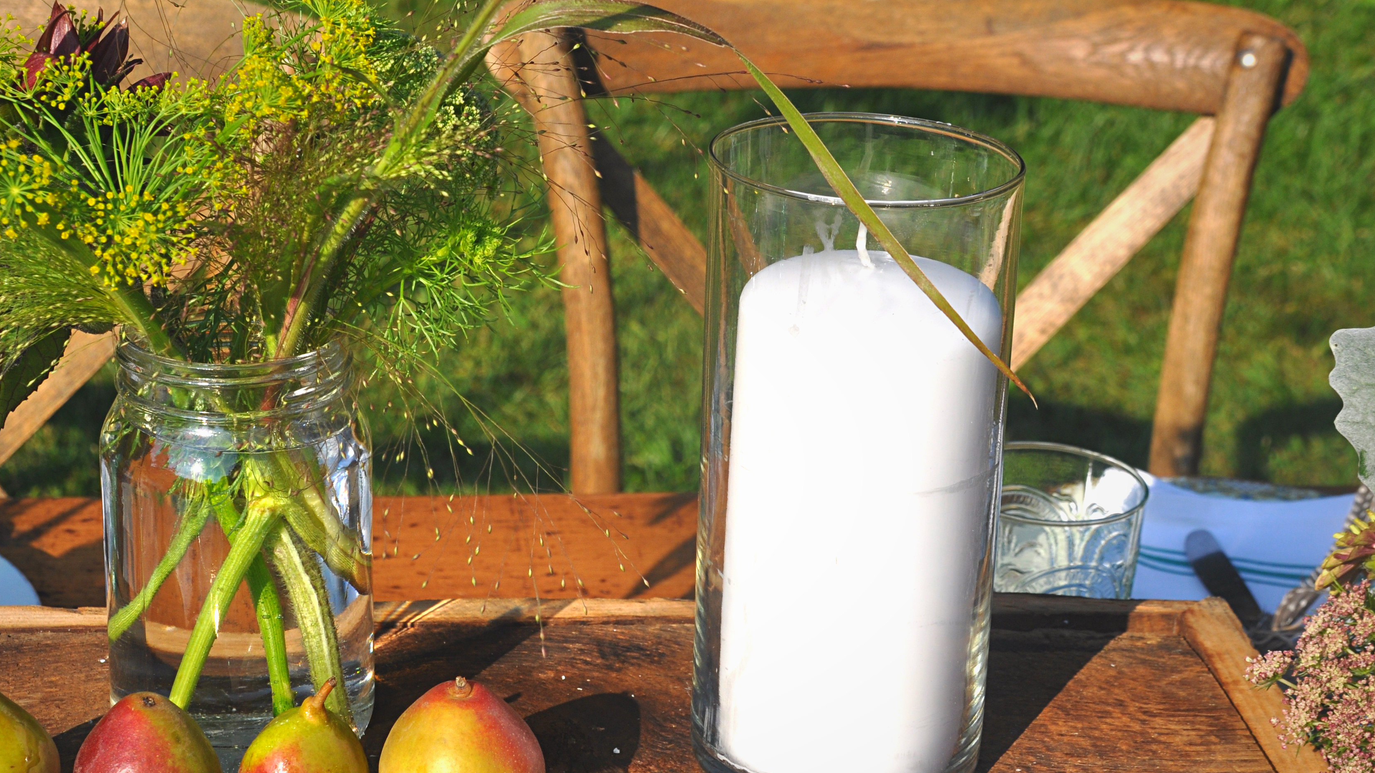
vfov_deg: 13.6
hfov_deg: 23.9
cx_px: 543
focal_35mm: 89
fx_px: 3245
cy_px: 470
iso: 200
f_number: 9
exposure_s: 1/320
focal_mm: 44
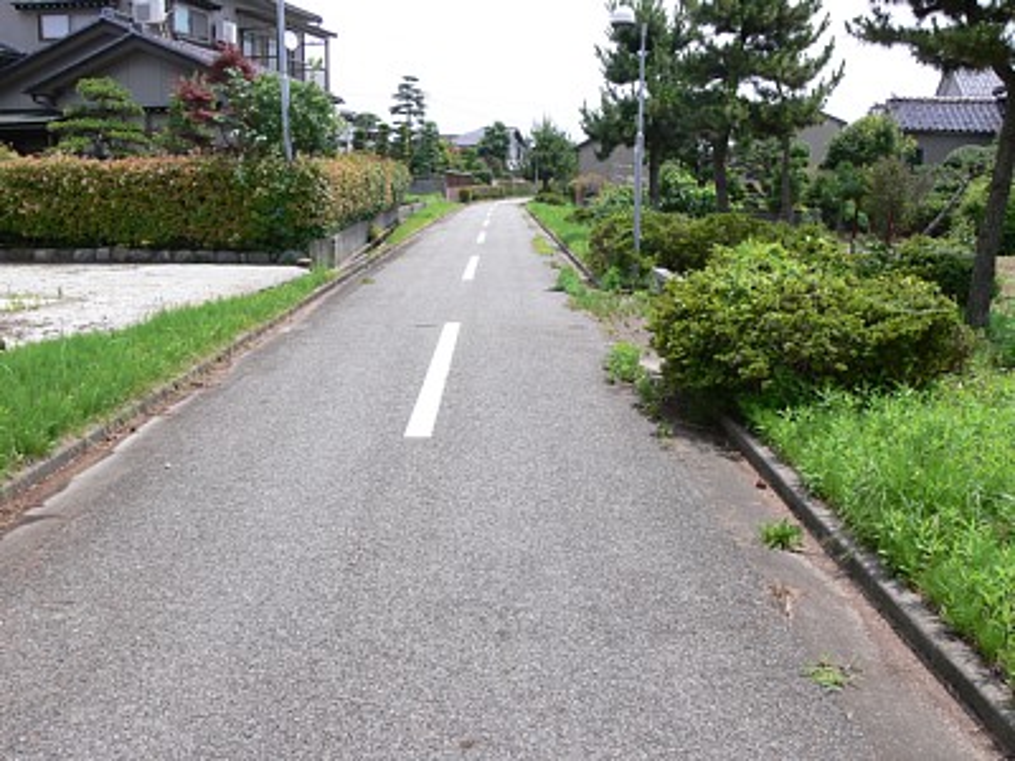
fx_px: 1026
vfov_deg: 40.7
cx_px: 508
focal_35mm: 35
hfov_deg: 52.6
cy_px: 380
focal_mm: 7.4
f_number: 5.6
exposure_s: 1/250
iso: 80
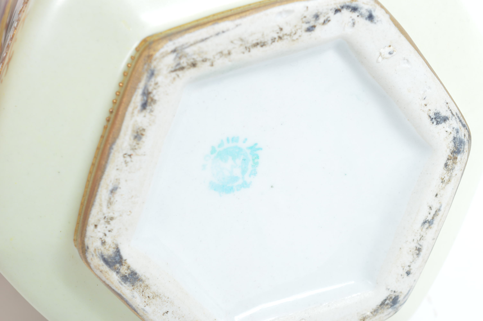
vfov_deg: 16.5
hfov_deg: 24.6
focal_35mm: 82
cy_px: 160
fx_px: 1106
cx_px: 242
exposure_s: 1/125
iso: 100
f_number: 9
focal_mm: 55
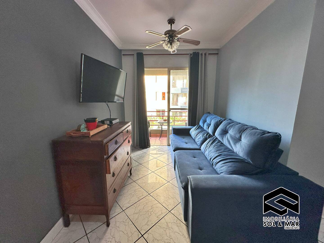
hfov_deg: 102.1
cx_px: 162
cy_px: 122
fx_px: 131
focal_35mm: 14
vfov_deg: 85.7
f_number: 2.2
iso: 100
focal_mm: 2.22
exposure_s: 1/120
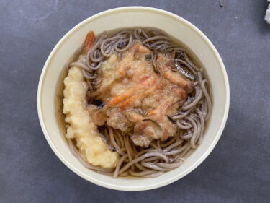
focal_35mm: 26
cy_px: 102
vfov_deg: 53.0
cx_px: 135
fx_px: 203
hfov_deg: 67.3
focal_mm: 4.25
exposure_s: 1/60
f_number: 1.8
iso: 200
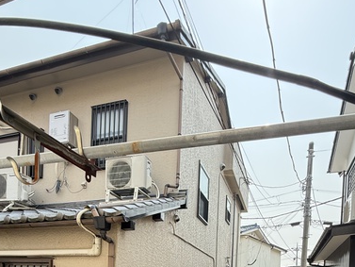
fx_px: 267
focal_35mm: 26
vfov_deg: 40.8
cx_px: 199
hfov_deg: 67.0
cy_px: 304
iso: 64
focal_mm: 2.22
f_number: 2.2
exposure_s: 1/809
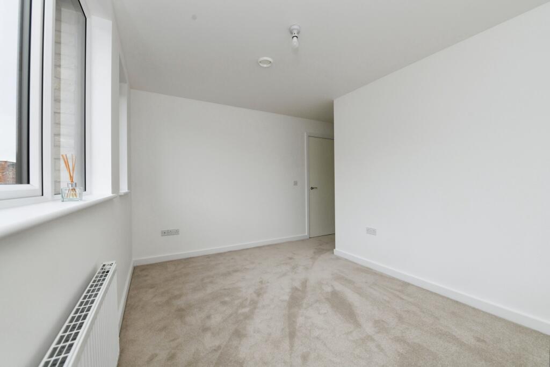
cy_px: 184
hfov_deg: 104.2
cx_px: 275
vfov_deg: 81.2
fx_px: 214
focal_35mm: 14
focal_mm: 14
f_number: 8
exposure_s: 1/60
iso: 800
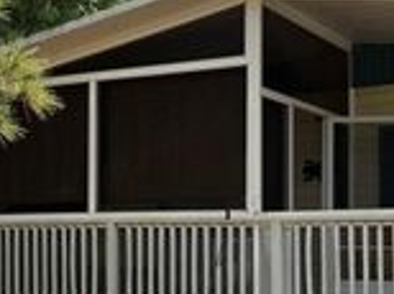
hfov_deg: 25.1
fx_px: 886
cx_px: 205
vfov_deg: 18.7
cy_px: 234
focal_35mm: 78
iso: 100
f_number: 1.78
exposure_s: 1/2907
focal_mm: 6.76
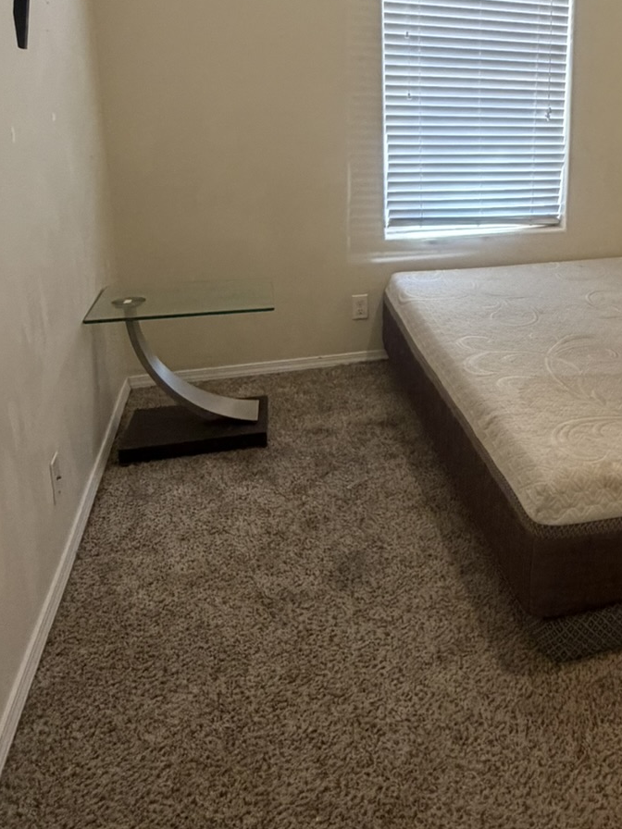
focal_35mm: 32
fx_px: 767
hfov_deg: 40.0
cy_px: 238
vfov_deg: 54.9
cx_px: 589
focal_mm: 2.22
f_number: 2.2
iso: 500
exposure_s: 1/60
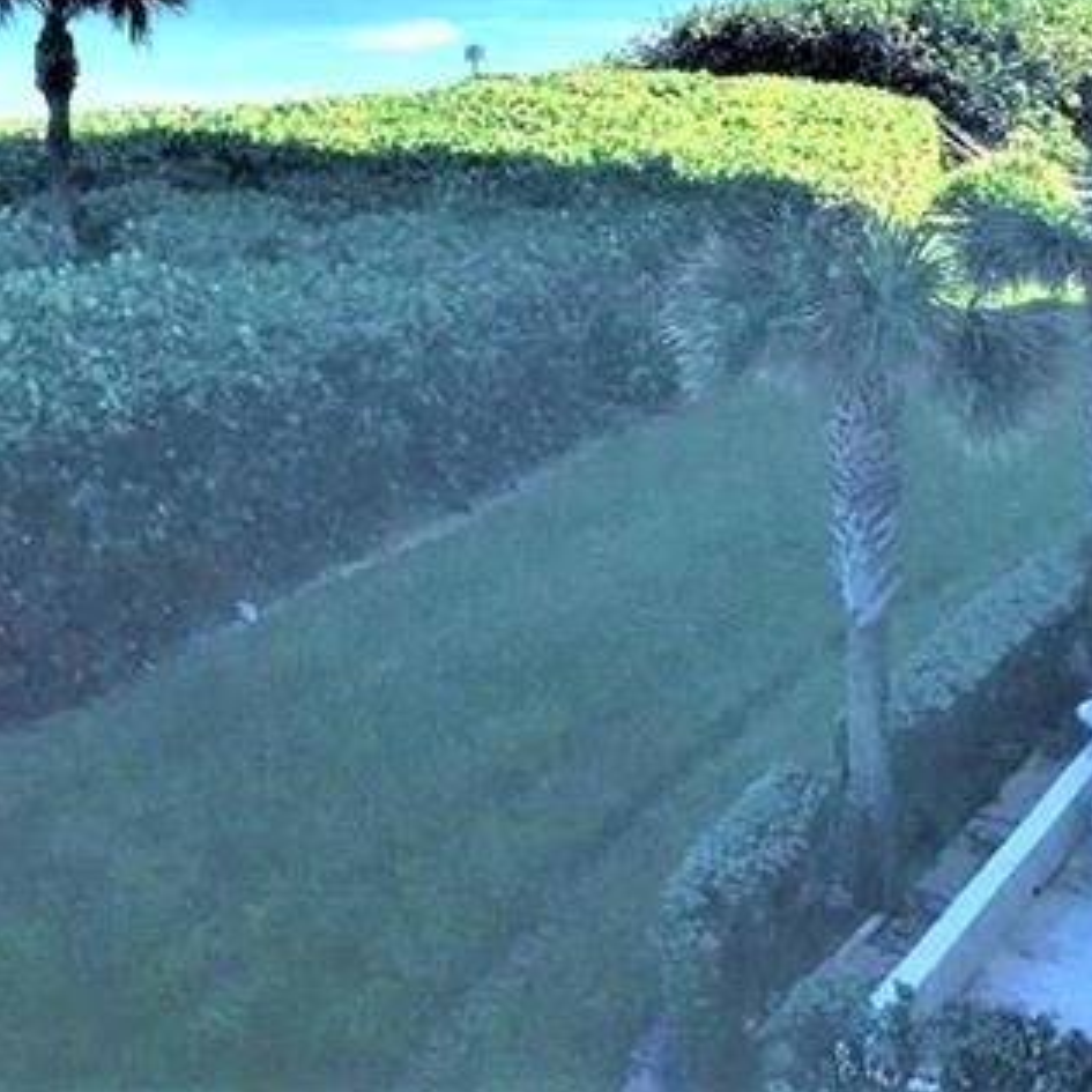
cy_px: 59
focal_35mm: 65
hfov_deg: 25.8
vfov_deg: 25.5
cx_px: 159
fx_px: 2320
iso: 32
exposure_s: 1/1721
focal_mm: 4.15
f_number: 2.2
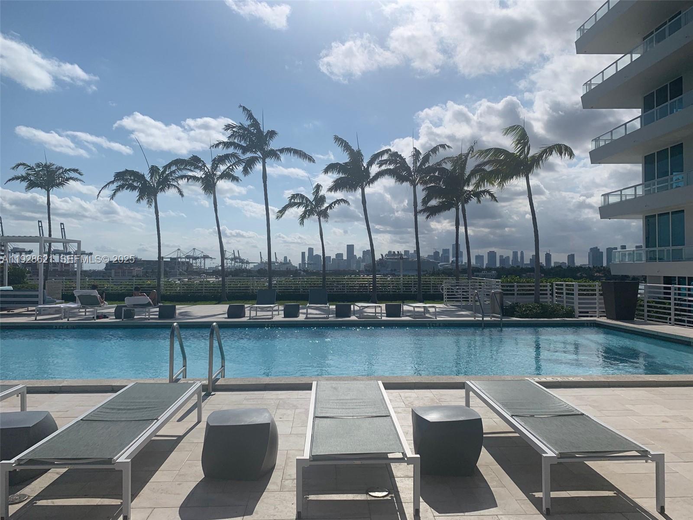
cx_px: 346
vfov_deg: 53.1
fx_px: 521
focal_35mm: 26
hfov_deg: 67.3
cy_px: 260
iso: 25
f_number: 1.8
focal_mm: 4.25
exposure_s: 1/11765
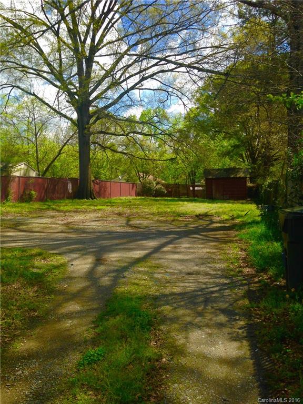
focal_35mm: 33
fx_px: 385
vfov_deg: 55.4
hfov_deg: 42.9
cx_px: 152
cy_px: 202
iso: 50
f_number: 2.4
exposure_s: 1/1022
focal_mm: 4.12
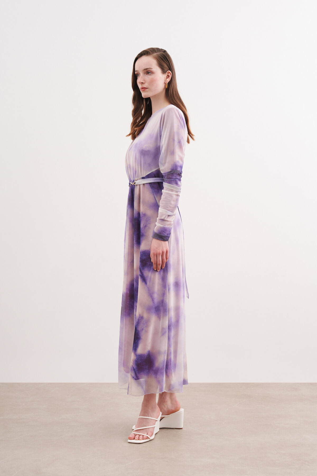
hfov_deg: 27.0
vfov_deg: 39.6
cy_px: 238
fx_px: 660
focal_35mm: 50
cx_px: 158
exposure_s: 1/160
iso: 400
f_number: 11
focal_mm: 50
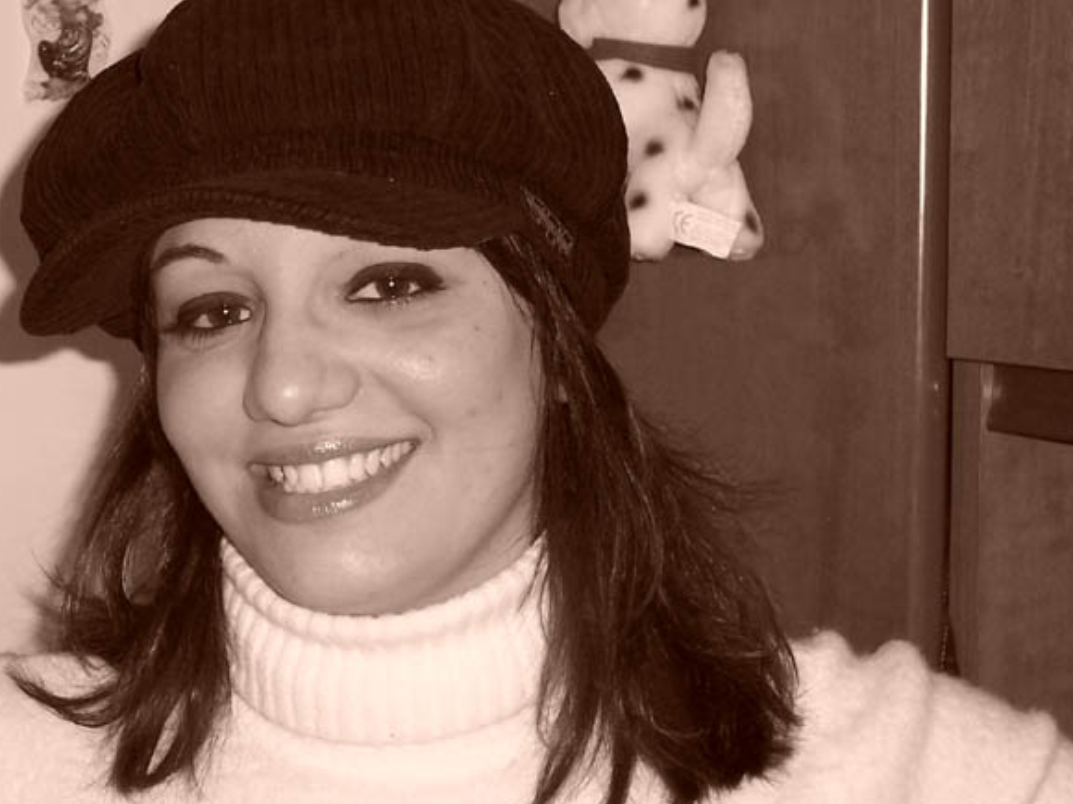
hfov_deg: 20.0
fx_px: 3038
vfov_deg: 15.1
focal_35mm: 98
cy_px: 362
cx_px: 387
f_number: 4
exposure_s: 1/90
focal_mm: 10.8
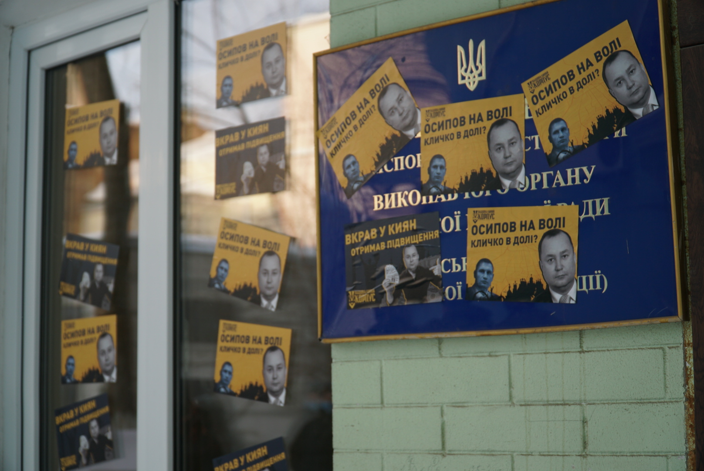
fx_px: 1233
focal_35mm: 63
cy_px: 236
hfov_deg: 31.9
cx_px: 352
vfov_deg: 21.6
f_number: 4
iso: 200
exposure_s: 1/160
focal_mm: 42
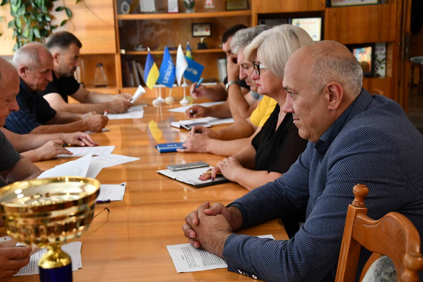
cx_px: 212
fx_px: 740
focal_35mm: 63
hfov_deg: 31.9
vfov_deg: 21.6
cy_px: 141
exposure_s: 1/125
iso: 3200
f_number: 4.8
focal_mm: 42
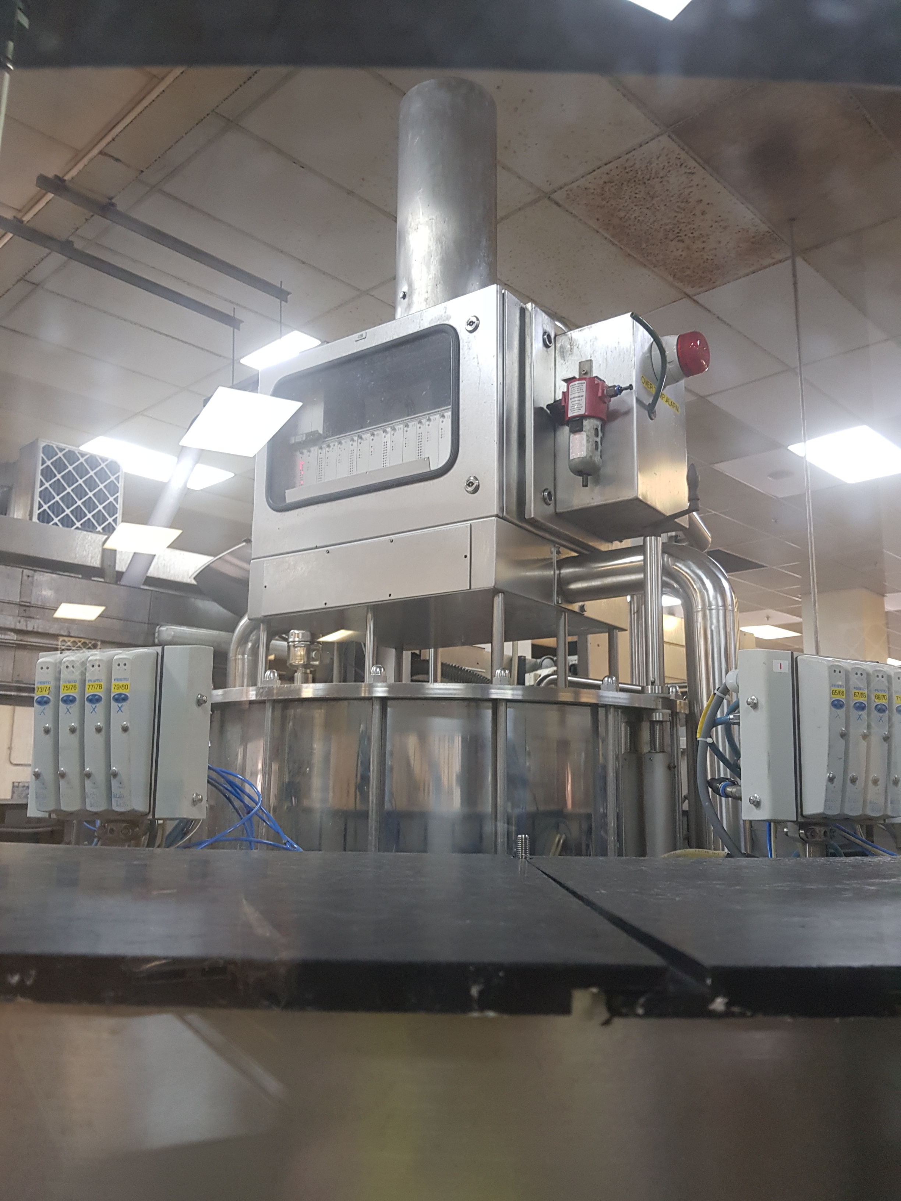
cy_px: 600
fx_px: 902
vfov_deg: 67.3
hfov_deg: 53.1
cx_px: 450
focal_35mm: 26
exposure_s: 1/33
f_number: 1.7
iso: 160
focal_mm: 4.3
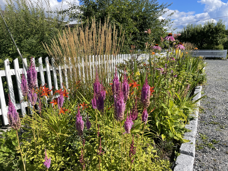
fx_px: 171
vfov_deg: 53.1
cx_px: 114
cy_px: 86
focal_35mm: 26
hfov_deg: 67.3
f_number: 1.6
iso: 32
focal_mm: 4.2
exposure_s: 1/2959
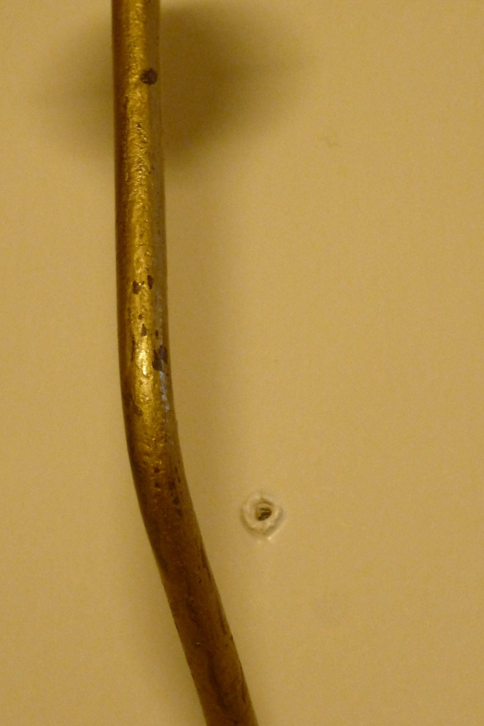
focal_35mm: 125
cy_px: 237
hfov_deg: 11.0
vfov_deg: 16.3
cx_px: 182
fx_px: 2520
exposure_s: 1/13
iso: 400
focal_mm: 14.8
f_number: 4.8
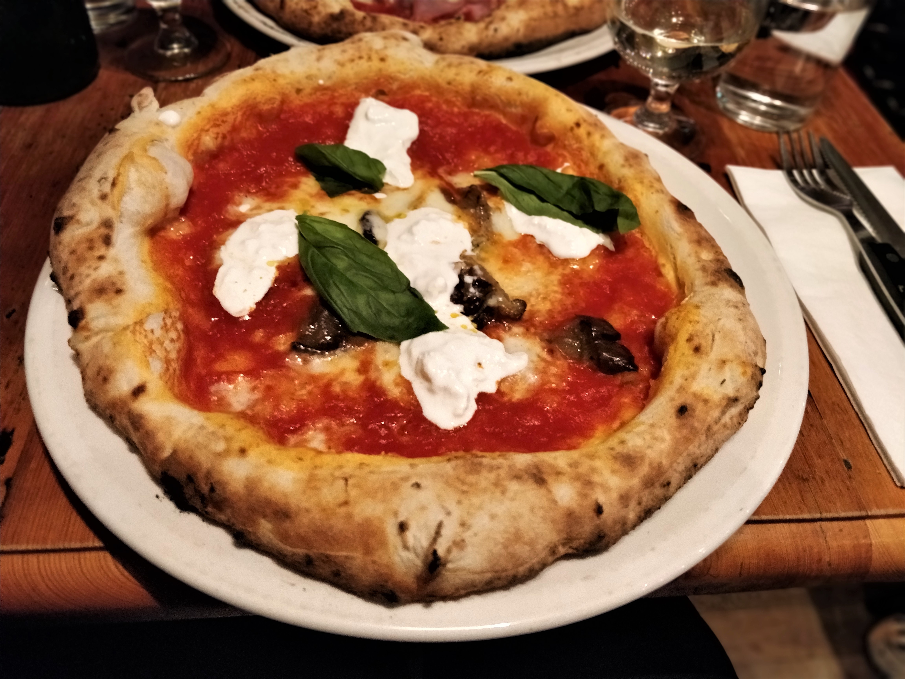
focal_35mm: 24
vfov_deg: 56.8
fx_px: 627
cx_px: 452
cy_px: 340
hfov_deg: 71.6
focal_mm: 4.1
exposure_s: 1/33
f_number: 1.7
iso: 1600
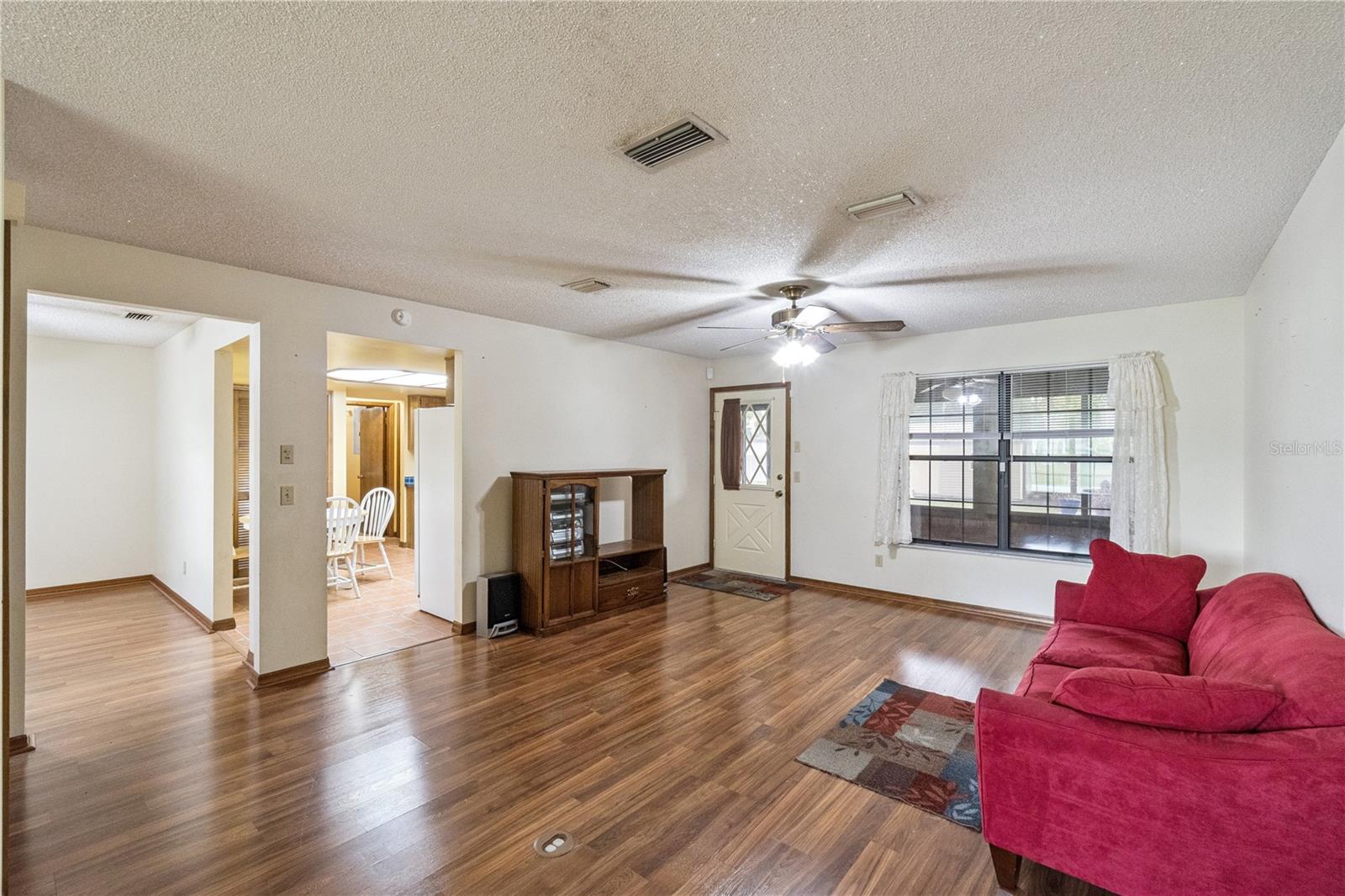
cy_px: 448
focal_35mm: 15
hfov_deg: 100.4
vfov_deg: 77.3
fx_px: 560
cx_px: 672
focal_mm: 10
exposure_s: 1/8
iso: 1600
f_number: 11
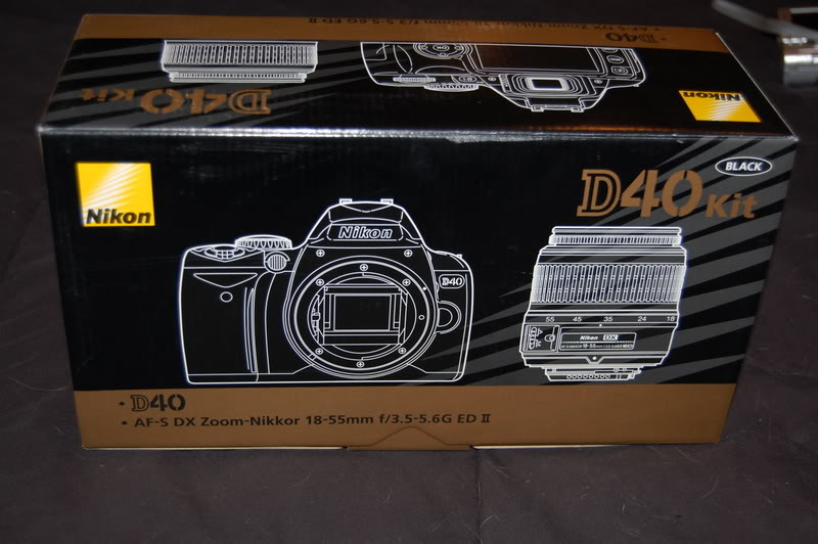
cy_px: 272
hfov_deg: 38.9
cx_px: 409
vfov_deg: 26.4
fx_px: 1158
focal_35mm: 51
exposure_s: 1/60
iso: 400
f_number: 4.5
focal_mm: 34
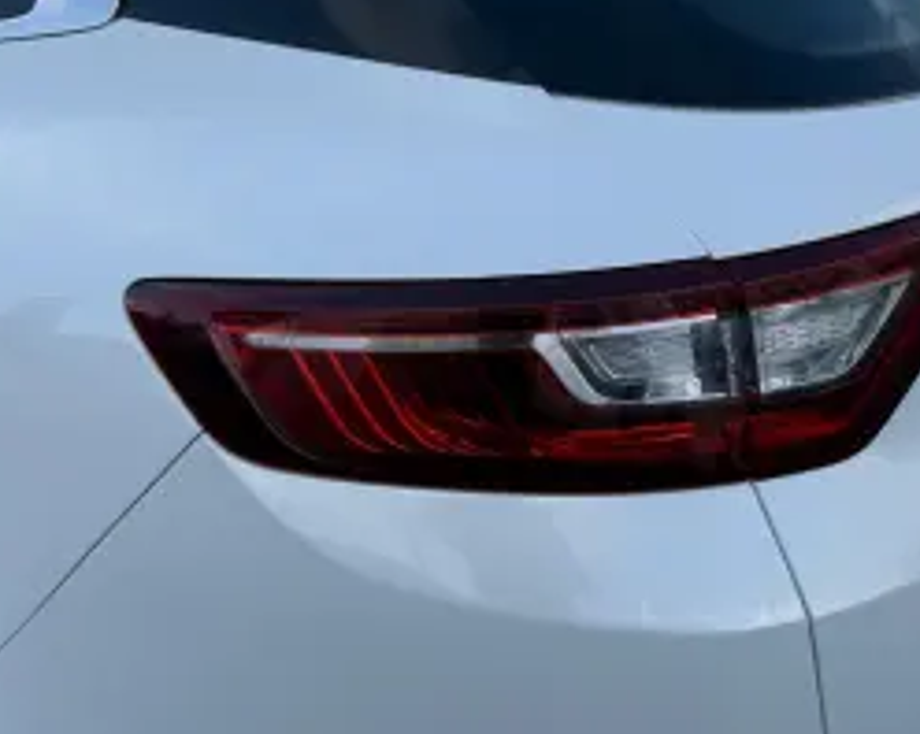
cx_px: 627
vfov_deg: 22.4
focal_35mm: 68
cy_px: 271
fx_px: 1850
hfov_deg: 27.7
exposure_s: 1/1980
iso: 64
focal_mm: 6.76
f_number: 1.78
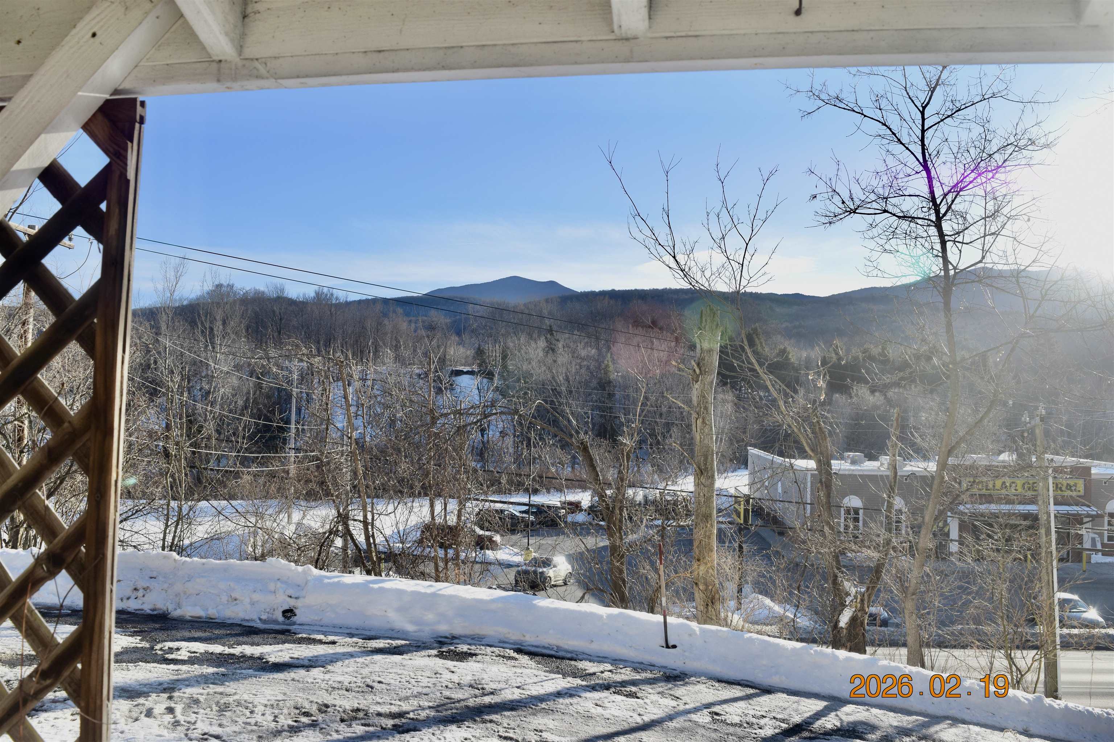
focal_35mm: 30
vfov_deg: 43.6
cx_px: 557
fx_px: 928
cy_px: 371
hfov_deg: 61.9
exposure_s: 1/320
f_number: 9
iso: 200
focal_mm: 20
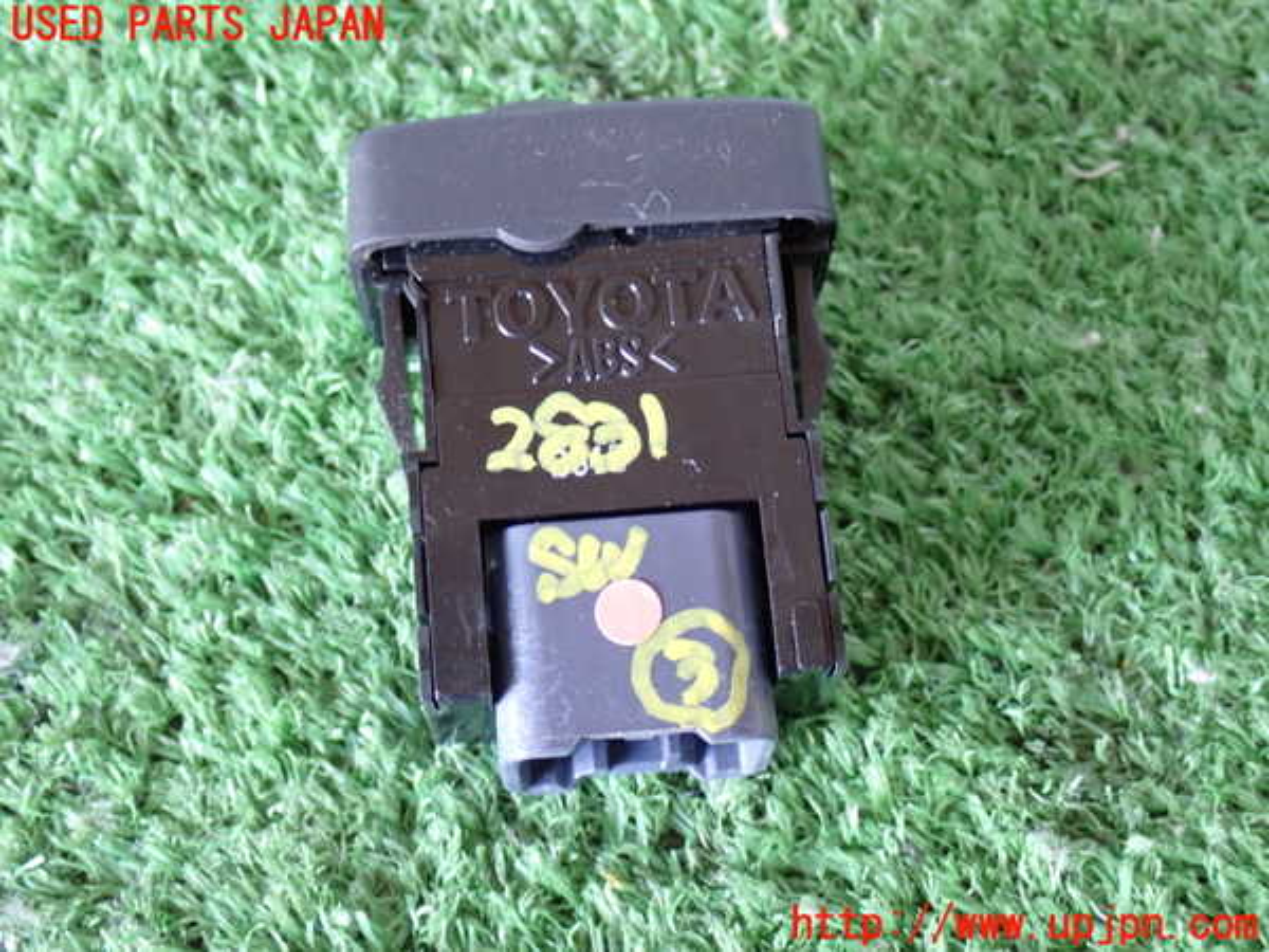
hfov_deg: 33.2
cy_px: 476
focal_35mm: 58
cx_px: 634
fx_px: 2126
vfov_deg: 25.2
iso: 800
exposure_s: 1/20
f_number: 3.5
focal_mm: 10.35
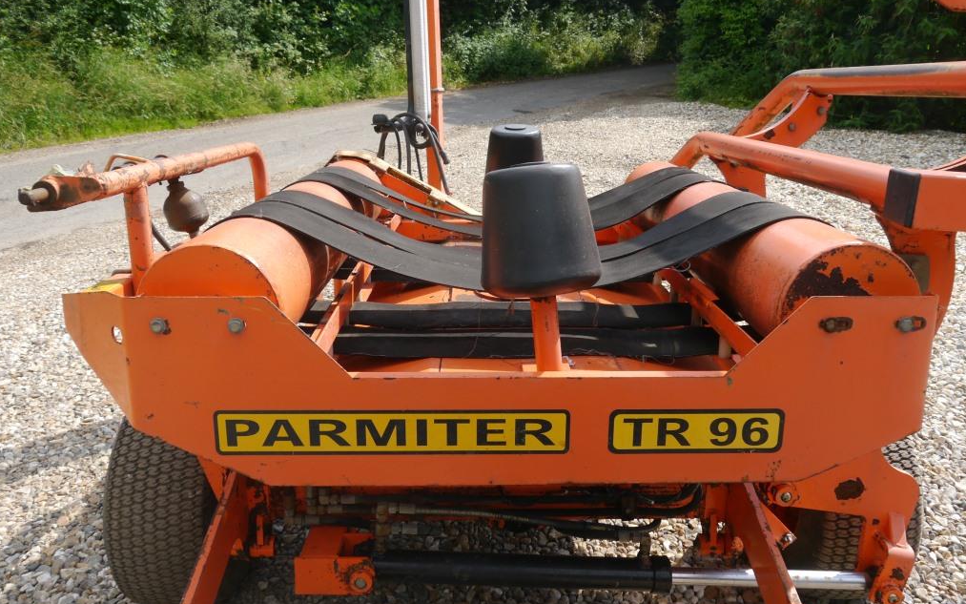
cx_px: 484
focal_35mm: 30
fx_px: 790
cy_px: 263
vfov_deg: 41.8
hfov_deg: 62.9
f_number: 5.6
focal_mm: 14
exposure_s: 1/320
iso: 160
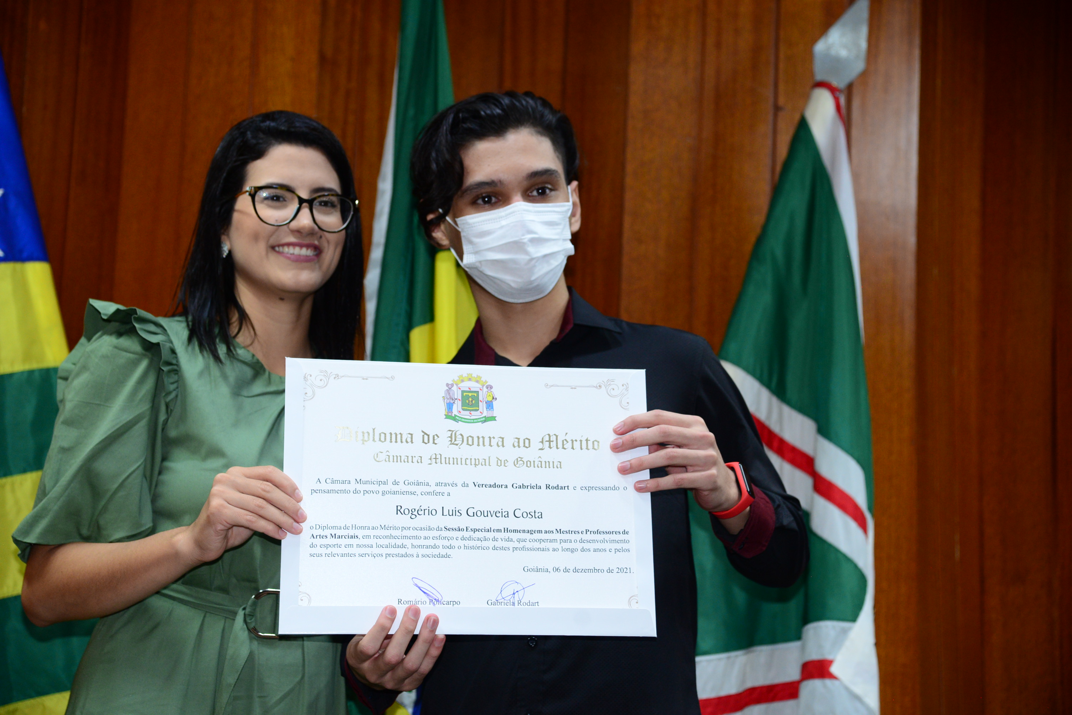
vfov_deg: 18.2
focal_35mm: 75
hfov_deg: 27.0
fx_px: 2234
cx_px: 536
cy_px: 358
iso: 1600
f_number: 4
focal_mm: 75
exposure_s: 1/60
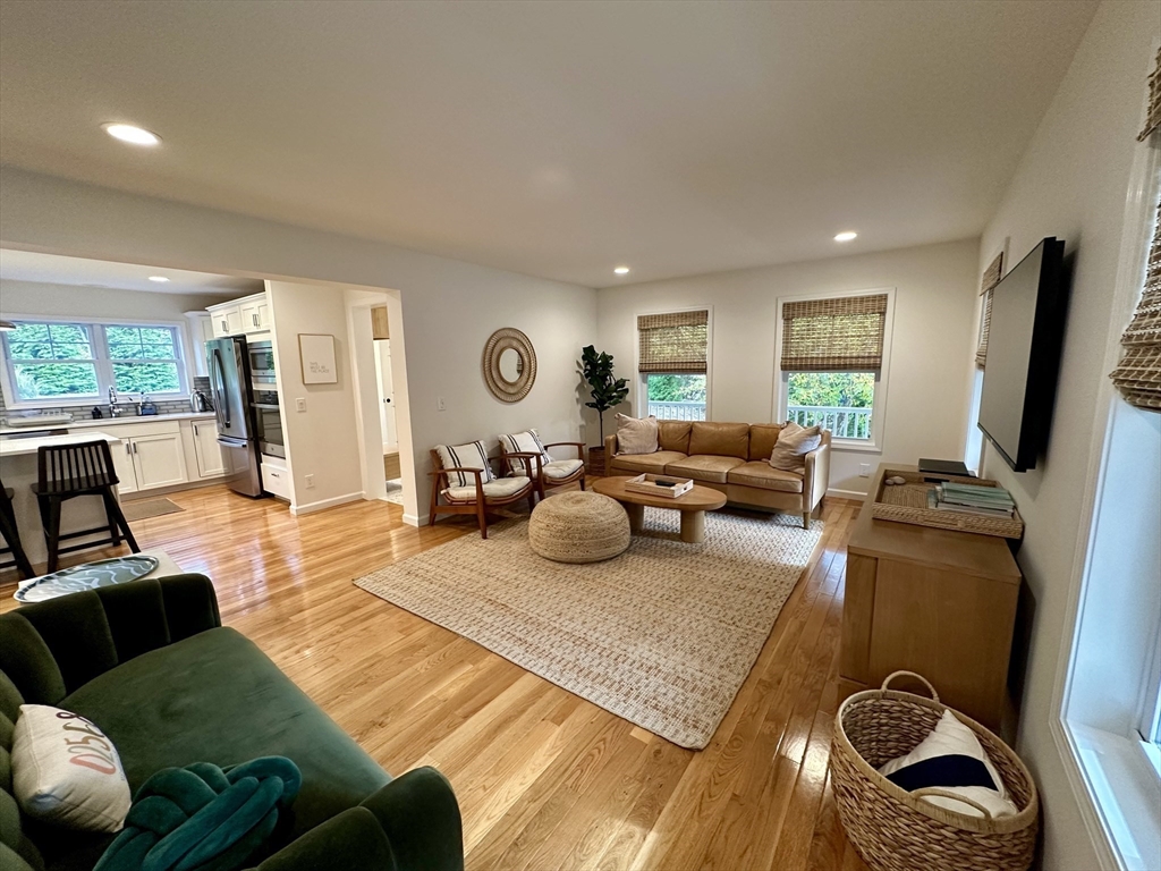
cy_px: 436
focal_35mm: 14
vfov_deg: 85.7
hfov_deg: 102.1
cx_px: 580
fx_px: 470
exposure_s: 1/120
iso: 250
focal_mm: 2.22
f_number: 2.2
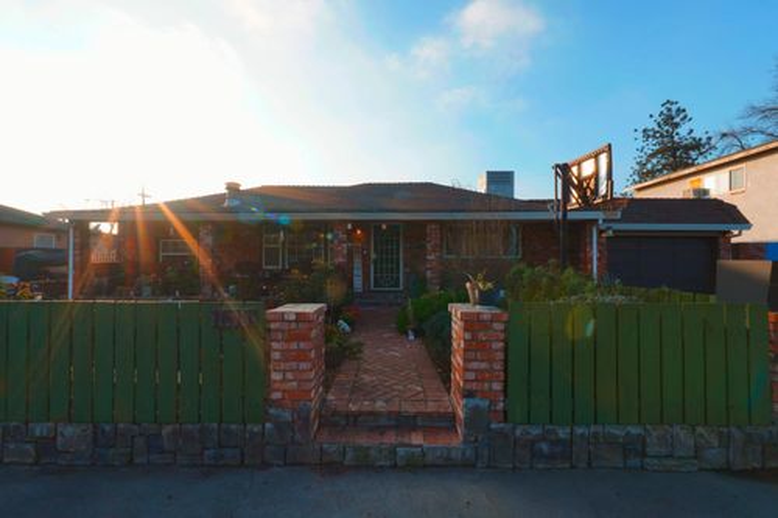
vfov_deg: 72.0
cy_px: 259
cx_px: 389
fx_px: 356
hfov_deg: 95.0
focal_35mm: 16
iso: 100
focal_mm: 11
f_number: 16
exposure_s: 1/40
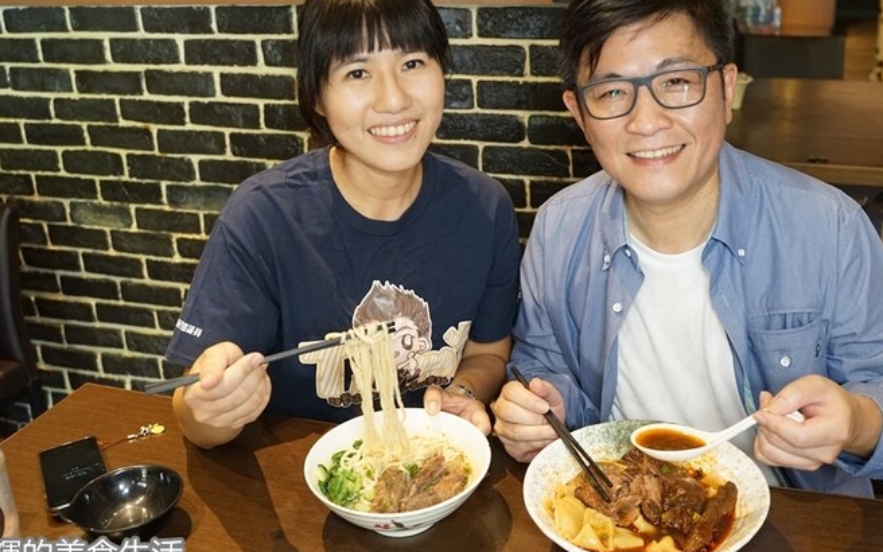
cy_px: 196
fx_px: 890
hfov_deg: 52.4
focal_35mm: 37
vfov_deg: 34.2
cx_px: 524
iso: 2000
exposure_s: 1/60
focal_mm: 28
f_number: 4
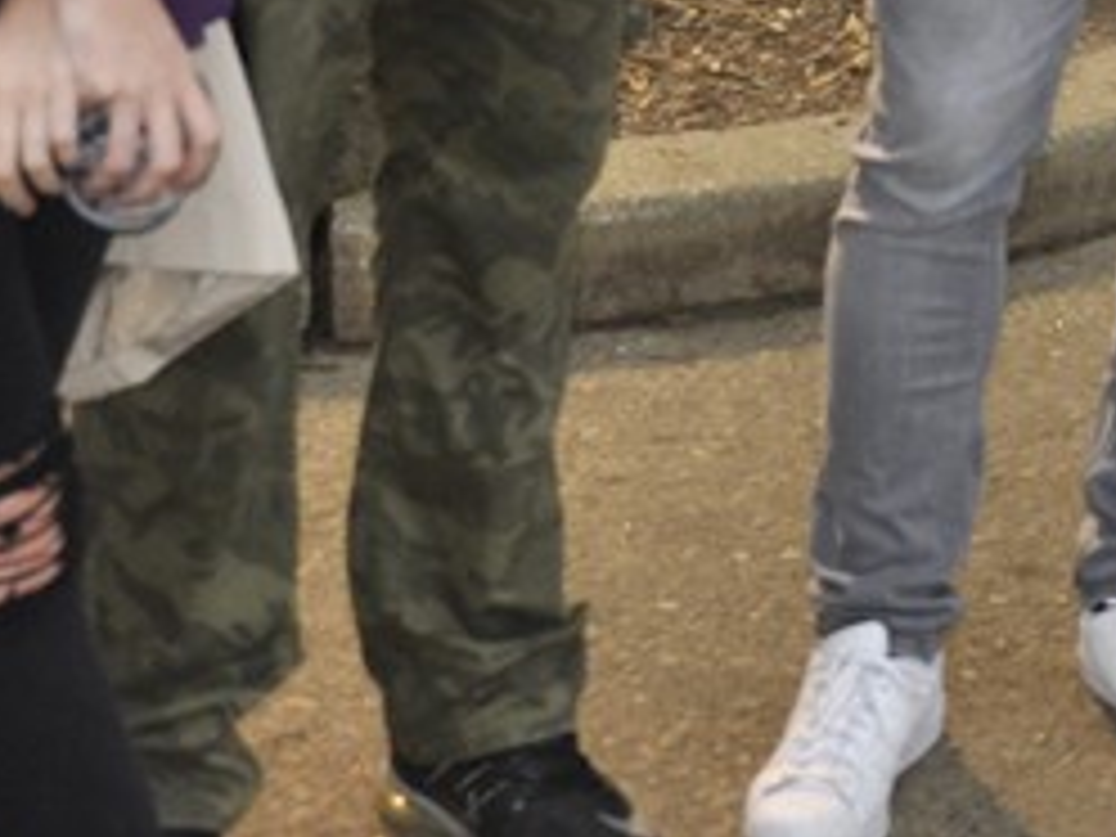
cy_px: -648
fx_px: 4673
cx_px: 1422
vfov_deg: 9.7
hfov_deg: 13.2
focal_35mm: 145
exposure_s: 1/80
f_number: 4
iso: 400
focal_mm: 25
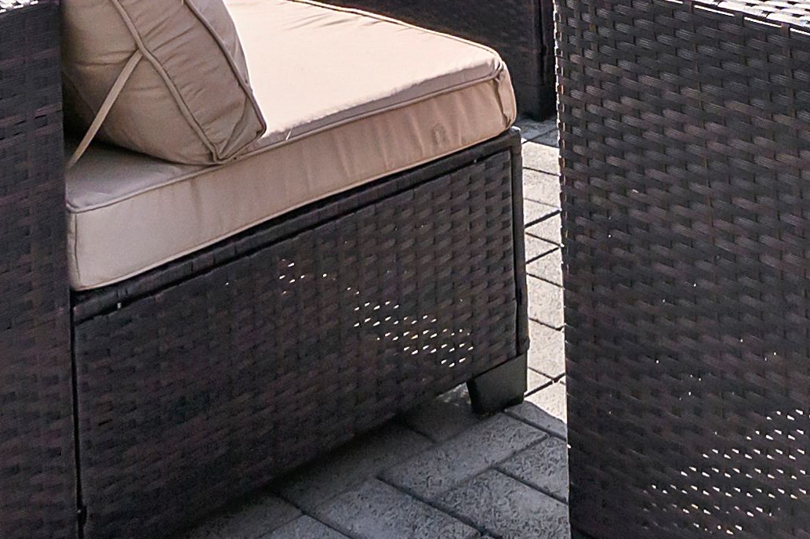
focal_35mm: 82
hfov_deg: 23.9
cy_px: -486
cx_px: 760
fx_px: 1844
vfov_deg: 14.3
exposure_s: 1/1600
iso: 400
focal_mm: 14
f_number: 8
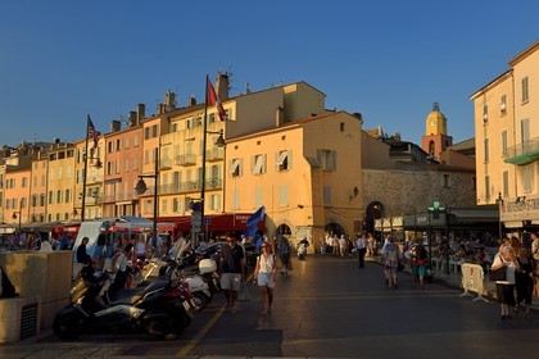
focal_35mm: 40
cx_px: 270
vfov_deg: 33.4
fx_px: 599
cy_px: 180
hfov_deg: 48.5
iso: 200
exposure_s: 1/250
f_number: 9
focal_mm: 40
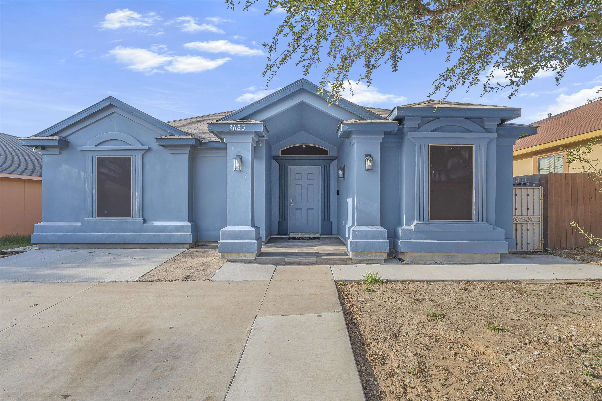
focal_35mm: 16
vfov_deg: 73.7
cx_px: 301
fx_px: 268
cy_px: 200
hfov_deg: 96.7
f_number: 13
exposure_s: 1/160
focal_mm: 16
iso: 250
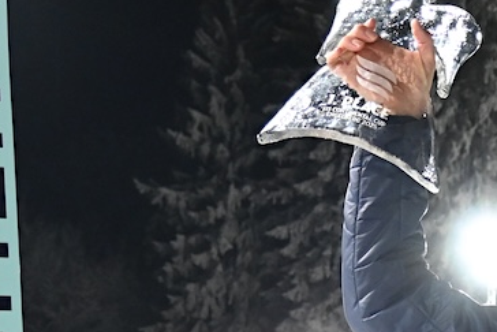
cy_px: 434
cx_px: 629
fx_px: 2473
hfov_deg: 11.2
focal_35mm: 179
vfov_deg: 7.6
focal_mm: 29
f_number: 4.8
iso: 1400
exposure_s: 1/125
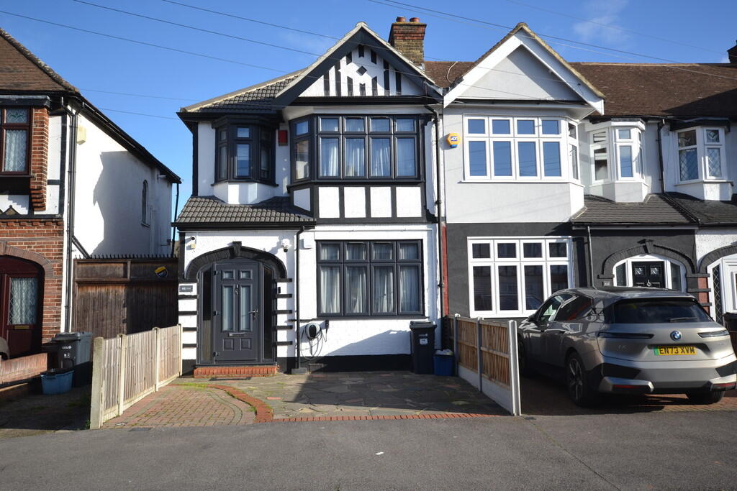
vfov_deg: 43.6
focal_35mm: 30
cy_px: 246
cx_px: 368
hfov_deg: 61.9
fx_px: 614
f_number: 7.1
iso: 100
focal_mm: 20
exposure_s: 1/200
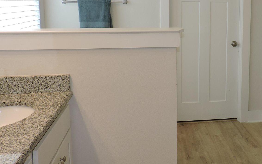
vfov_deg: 27.7
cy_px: 45
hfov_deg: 41.9
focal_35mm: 46
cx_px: 203
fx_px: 328
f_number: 3
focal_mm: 4.3
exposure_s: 1/40
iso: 100
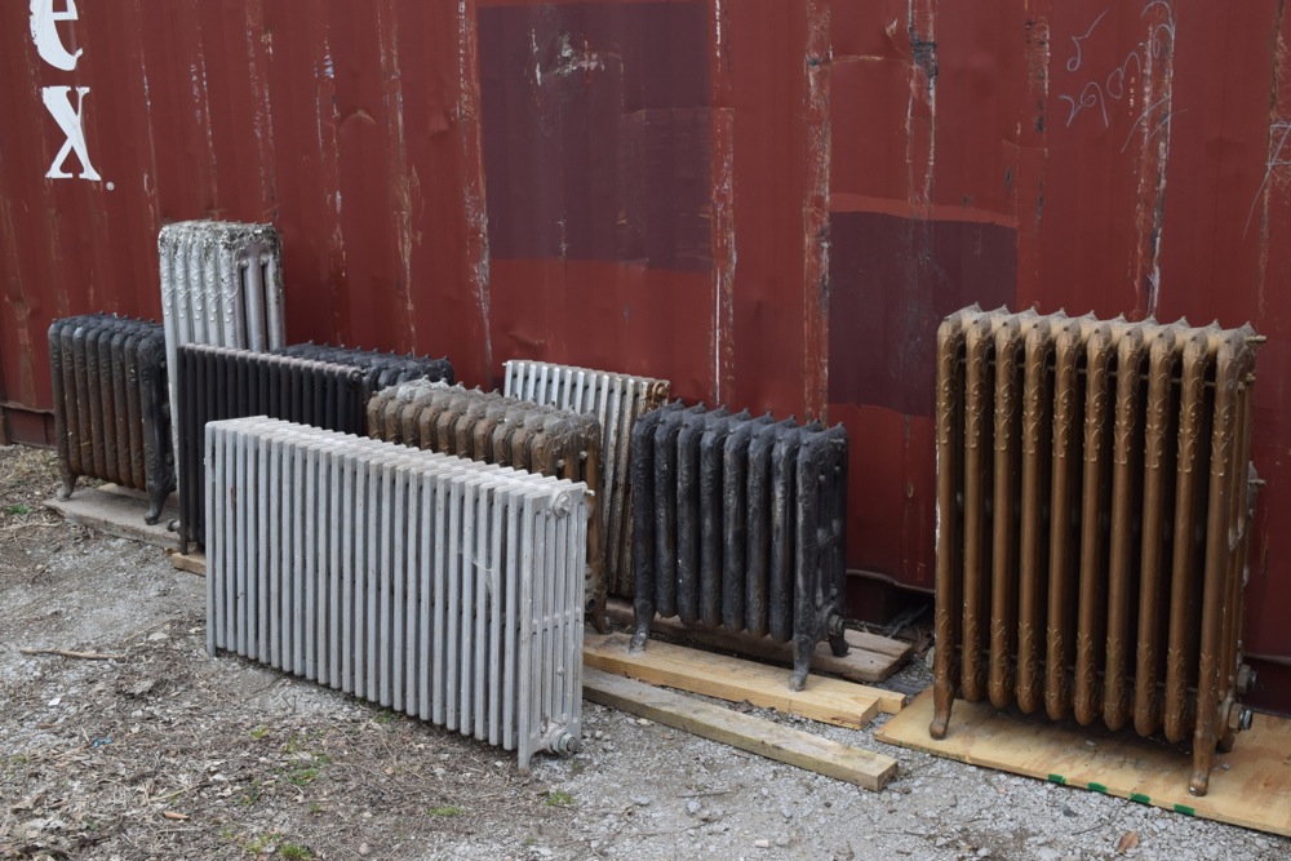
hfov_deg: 42.3
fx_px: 1668
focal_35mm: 46
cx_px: 646
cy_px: 430
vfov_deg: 29.0
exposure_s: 1/200
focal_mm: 31
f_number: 7.1
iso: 400
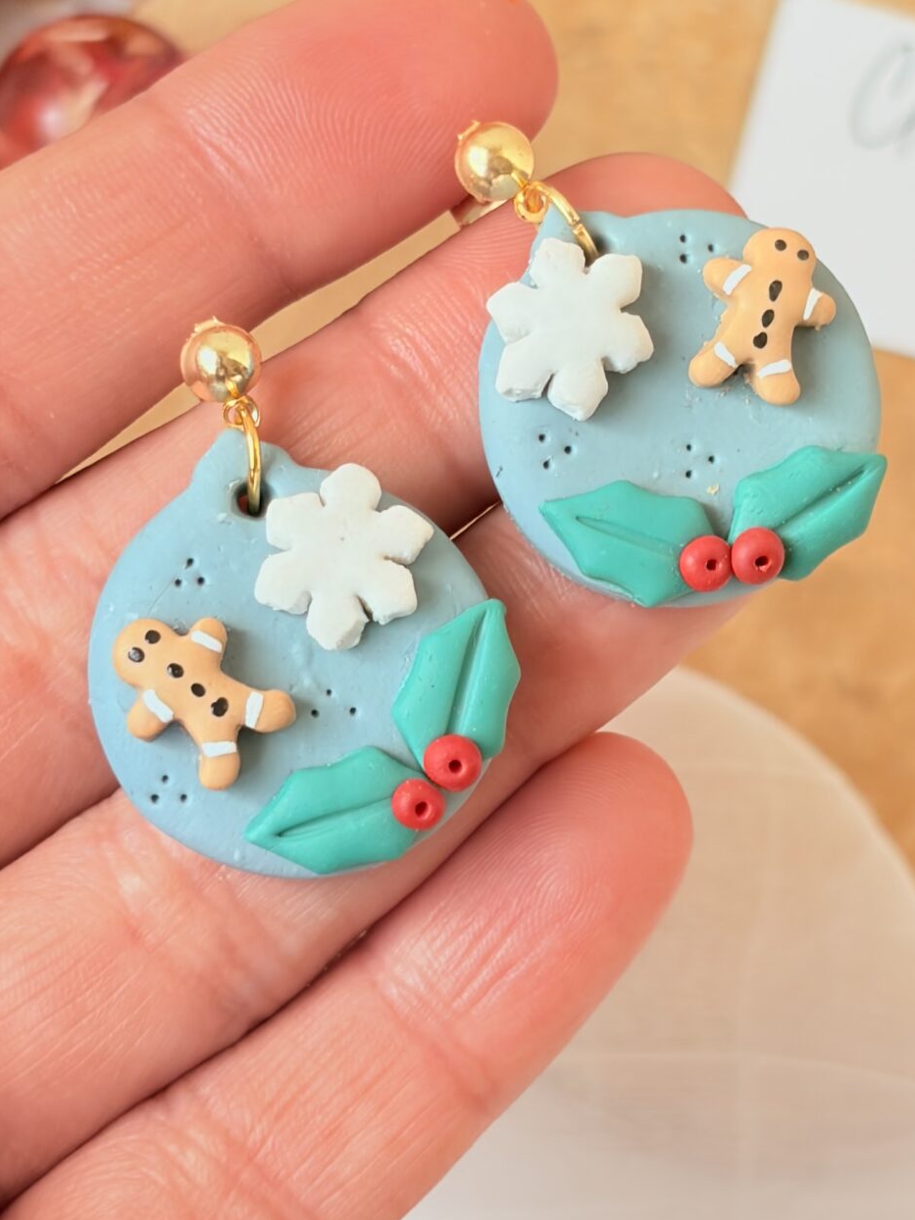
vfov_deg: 18.3
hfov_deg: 13.8
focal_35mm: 107
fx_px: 3771
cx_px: 563
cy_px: 424
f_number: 1.6
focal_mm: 5.96
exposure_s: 1/122
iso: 32
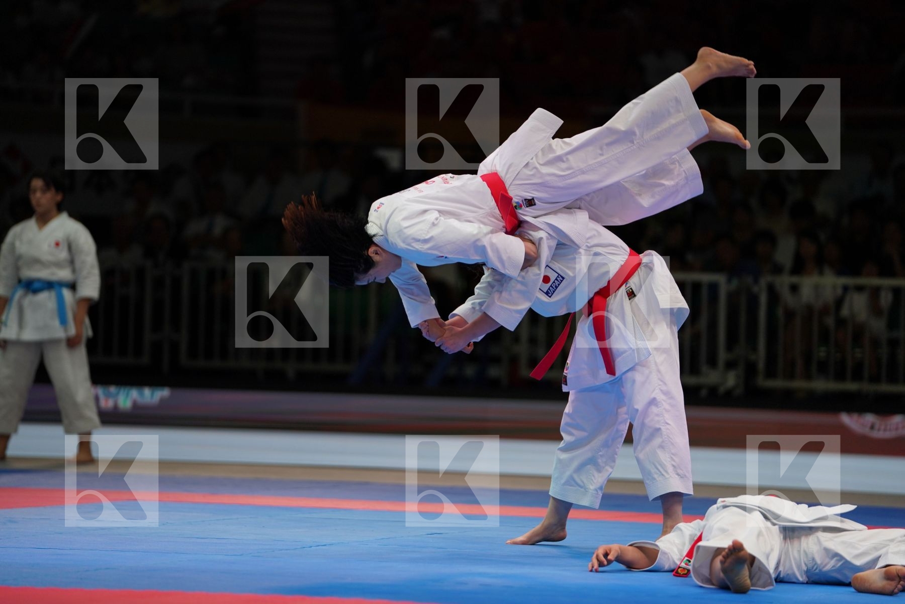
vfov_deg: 8.0
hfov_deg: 12.0
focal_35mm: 171
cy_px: 302
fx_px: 4298
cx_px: 452
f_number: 2.8
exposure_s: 1/1000
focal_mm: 171
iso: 640
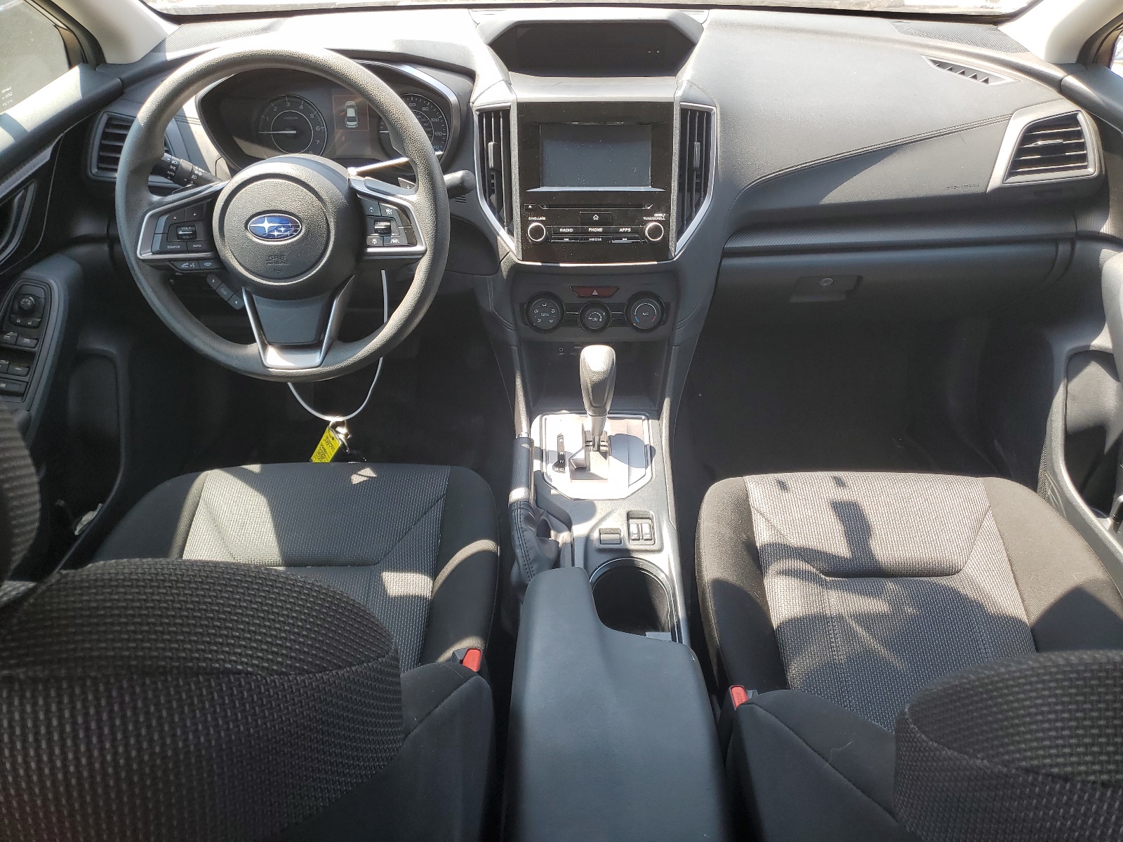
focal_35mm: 26
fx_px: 843
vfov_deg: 53.1
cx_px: 562
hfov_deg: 67.3
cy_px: 421
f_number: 1.5
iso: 50
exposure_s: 1/323
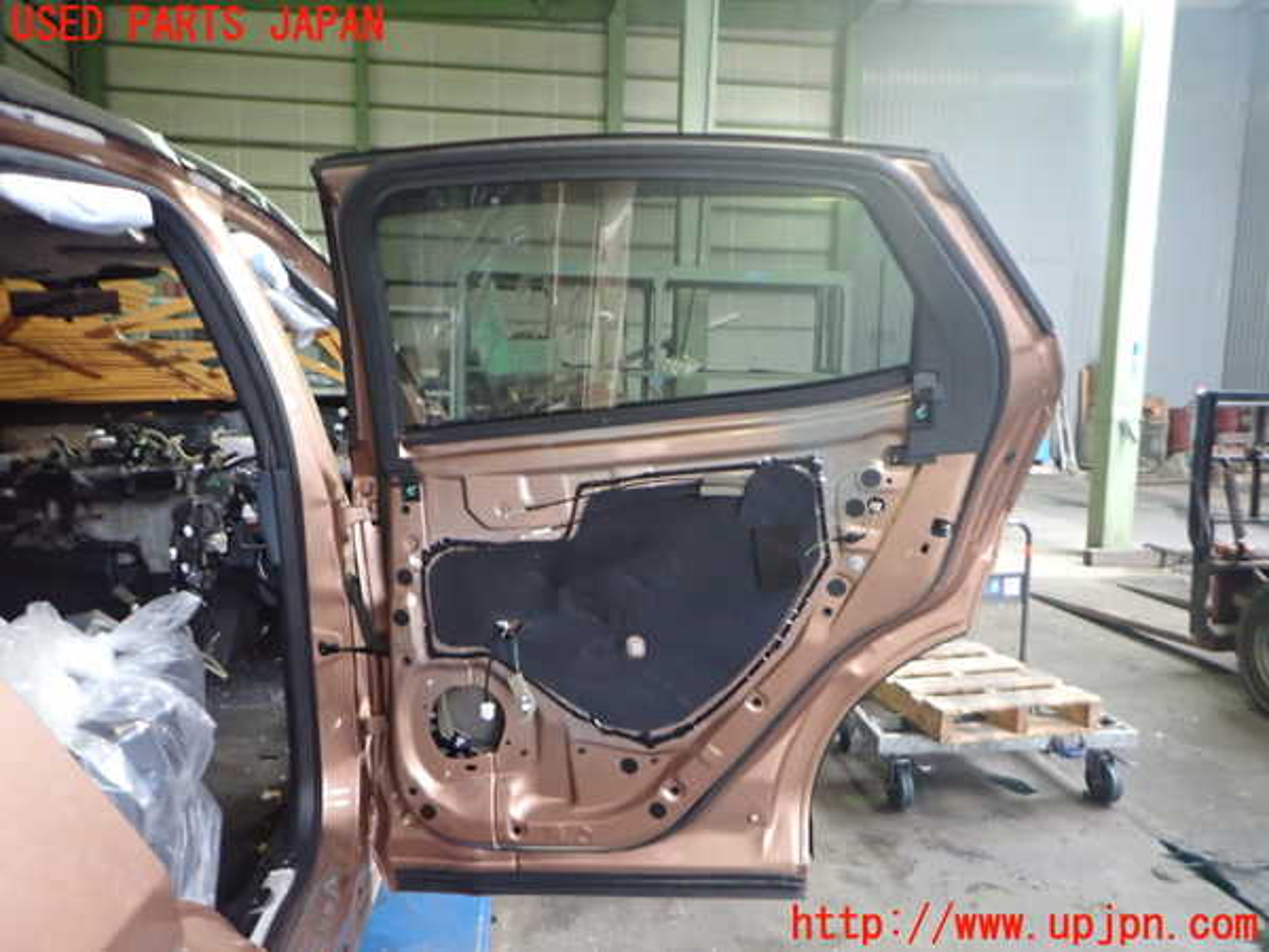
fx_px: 916
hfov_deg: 69.4
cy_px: 476
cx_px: 634
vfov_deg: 54.9
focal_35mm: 25
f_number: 2
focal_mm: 4.5
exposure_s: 1/100
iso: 800
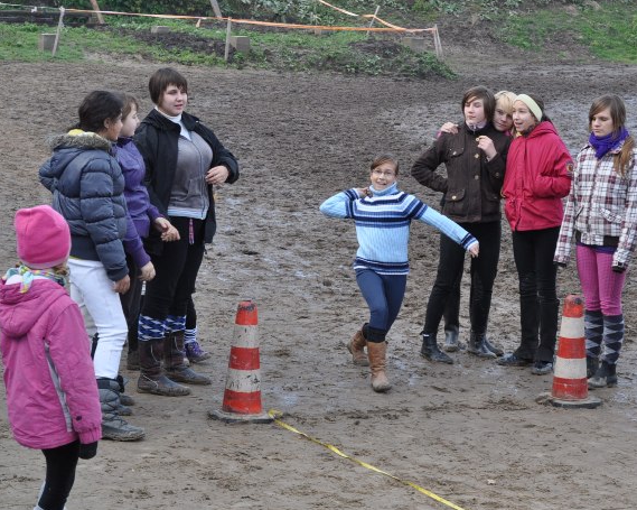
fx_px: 1715
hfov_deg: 21.0
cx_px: 392
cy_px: 236
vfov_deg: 16.9
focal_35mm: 91
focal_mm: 46
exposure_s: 1/200
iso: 500
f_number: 7.1
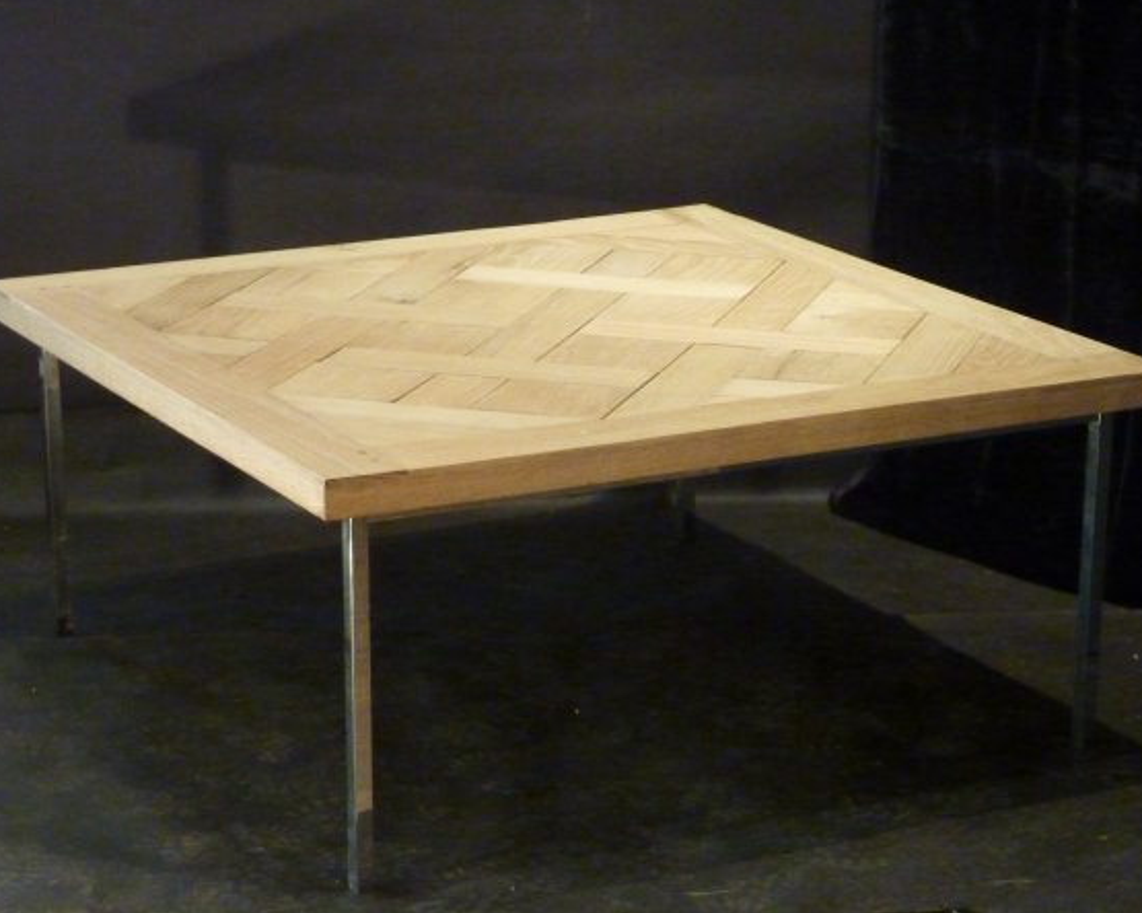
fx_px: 3211
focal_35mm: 95
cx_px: 572
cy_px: 454
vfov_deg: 16.2
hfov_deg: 20.2
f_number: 4.3
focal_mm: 14.7
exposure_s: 1/15
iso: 800
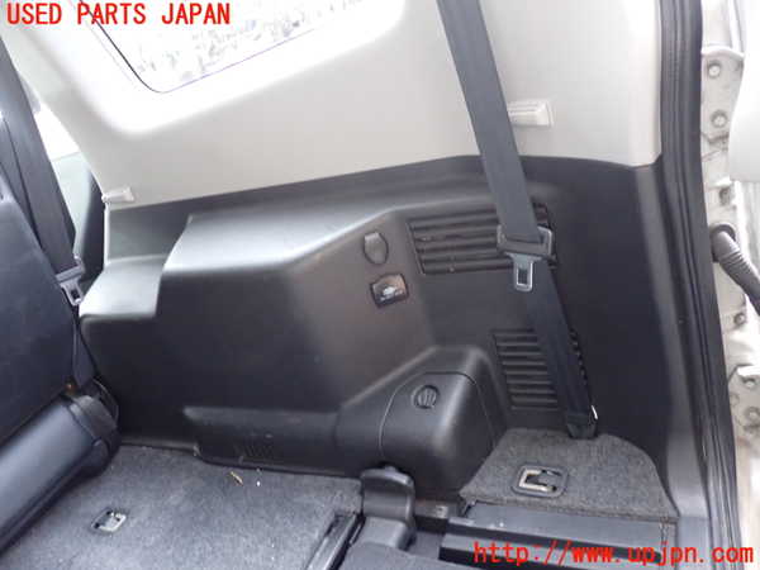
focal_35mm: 30
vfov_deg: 46.8
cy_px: 285
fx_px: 659
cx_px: 380
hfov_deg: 60.0
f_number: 2.3
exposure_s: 1/30
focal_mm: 5.4
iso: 800
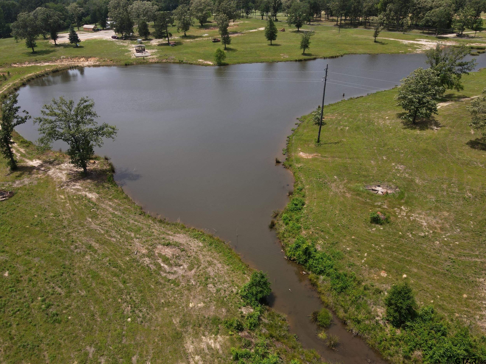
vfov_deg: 56.8
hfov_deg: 71.6
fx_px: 337
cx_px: 243
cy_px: 182
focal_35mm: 24
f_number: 2.8
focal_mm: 4.5
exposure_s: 1/500
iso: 110
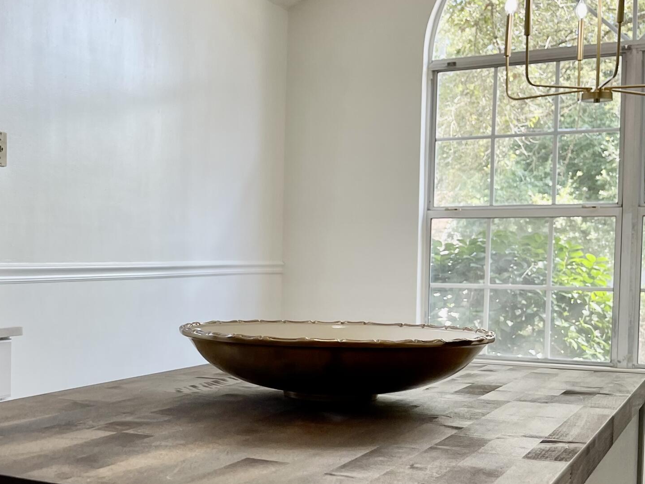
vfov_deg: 27.0
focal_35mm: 54
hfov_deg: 32.7
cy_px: 292
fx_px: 1006
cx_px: 3
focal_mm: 5.1
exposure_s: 1/120
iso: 64
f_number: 1.6
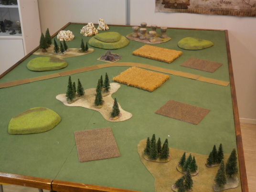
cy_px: 96
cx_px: 128
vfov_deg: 30.9
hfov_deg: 40.4
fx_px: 348
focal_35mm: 47
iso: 200
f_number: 3.4
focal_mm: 8.3
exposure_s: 1/30
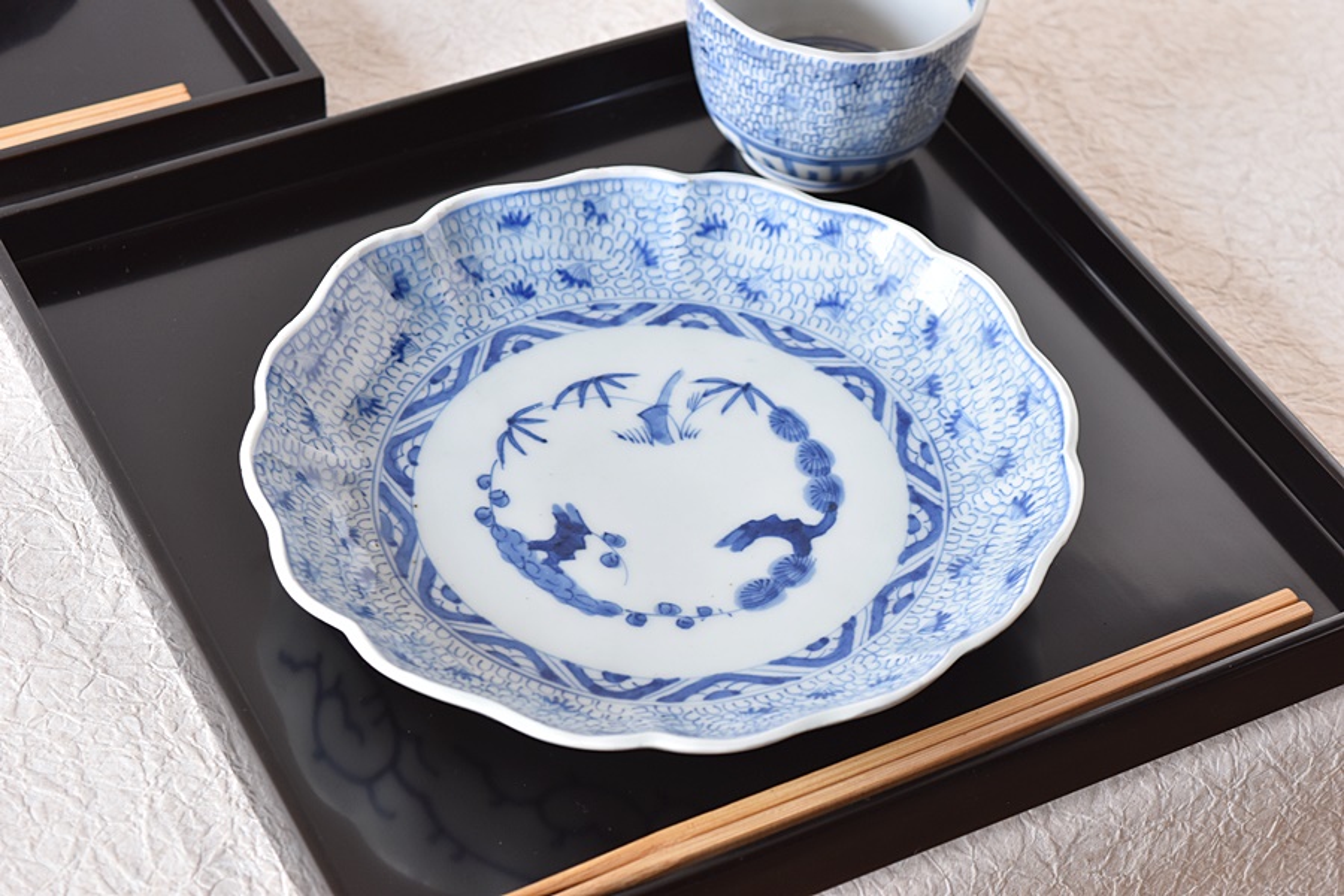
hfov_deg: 24.6
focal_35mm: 82
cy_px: 448
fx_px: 3080
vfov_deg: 16.6
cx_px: 672
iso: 400
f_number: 5.6
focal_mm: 55
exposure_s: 1/8
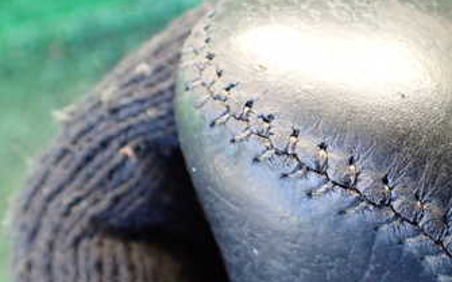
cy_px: 125
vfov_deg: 22.7
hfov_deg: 34.3
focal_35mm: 57
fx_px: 702
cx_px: 382
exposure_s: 1/125
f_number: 2.3
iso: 800
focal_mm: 5.4
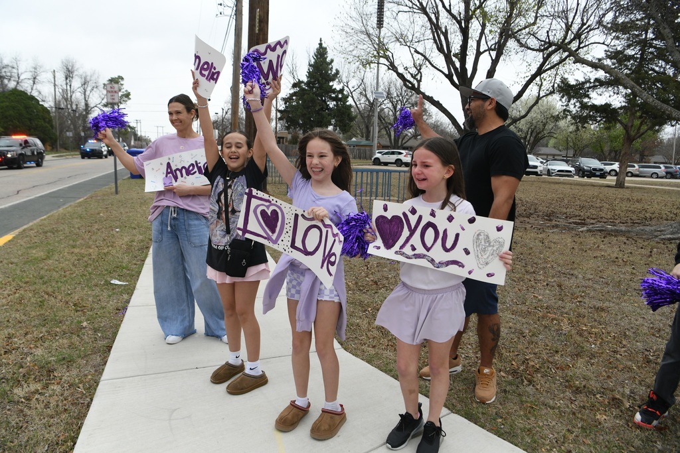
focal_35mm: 24
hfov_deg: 73.7
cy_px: 226
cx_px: 340
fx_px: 453
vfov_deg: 53.1
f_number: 7.1
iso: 1250
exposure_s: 1/1000
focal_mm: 24
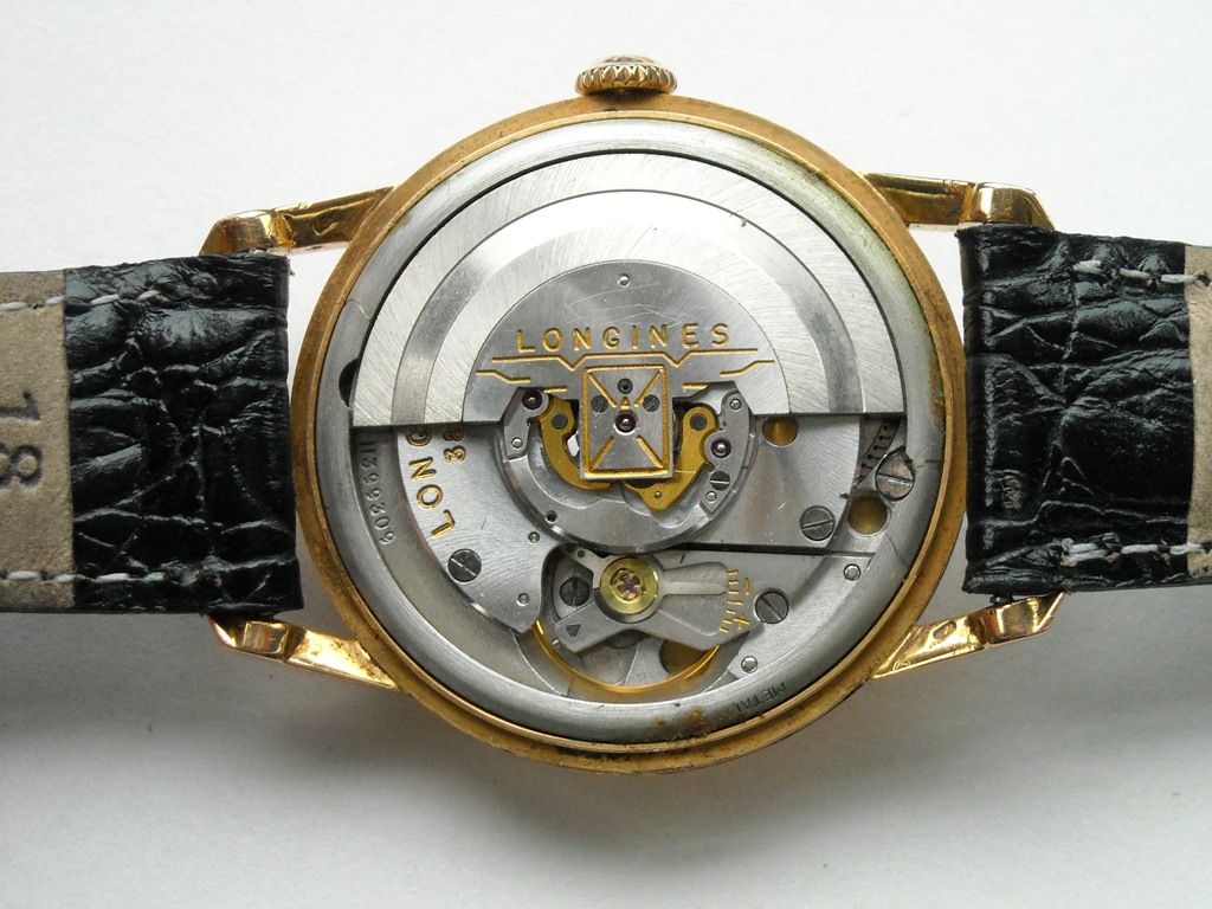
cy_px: 454
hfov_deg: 18.7
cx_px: 606
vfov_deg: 14.1
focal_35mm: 105
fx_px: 3676
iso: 400
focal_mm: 17.1
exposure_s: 1/61
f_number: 4.7
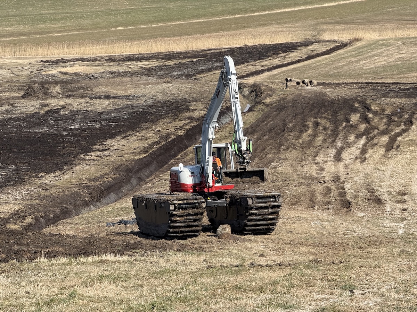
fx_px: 1446
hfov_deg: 16.4
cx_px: 208
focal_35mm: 120
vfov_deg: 12.3
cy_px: 156
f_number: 2.8
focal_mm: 15.66
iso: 64
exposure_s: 1/1206
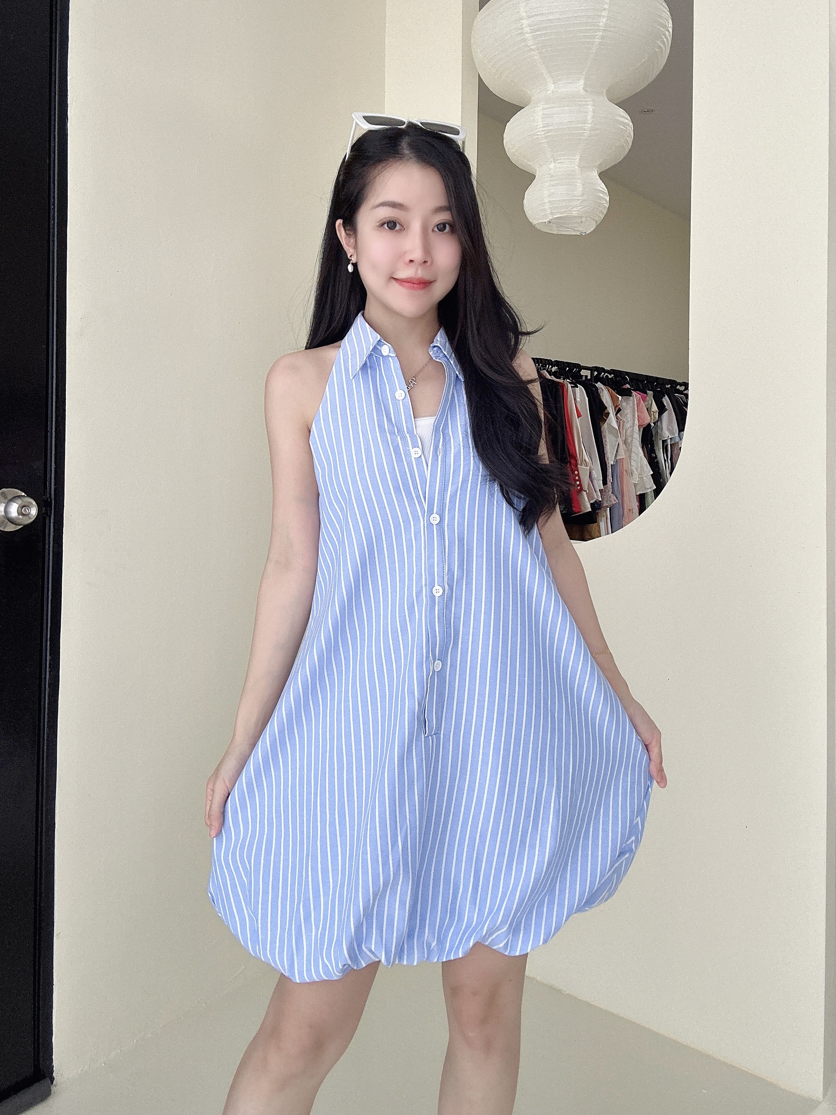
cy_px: 558
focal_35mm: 23
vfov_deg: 73.9
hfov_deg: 58.9
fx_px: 741
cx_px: 418
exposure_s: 1/65
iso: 80
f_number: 1.9
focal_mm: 2.69
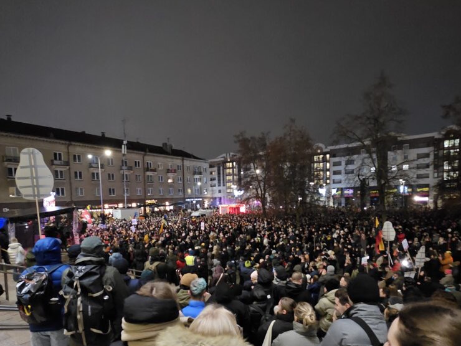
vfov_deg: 70.5
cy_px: 215
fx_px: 240
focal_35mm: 18
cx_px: 224
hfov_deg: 87.7
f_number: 2.2
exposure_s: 1/25
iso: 2000
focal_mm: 2.2
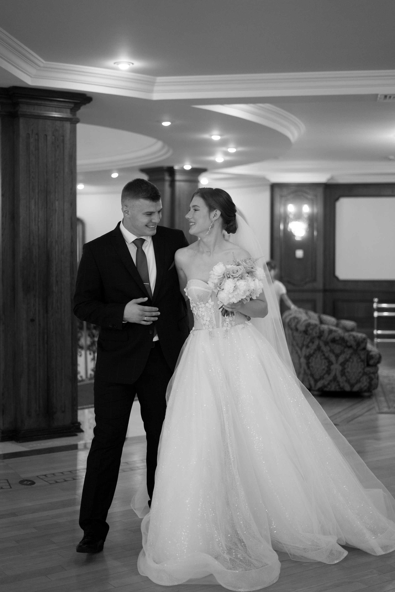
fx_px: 823
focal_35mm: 50
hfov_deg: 27.0
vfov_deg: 39.6
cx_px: 198
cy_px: 296
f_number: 1.8
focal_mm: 50
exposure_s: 1/250
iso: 500
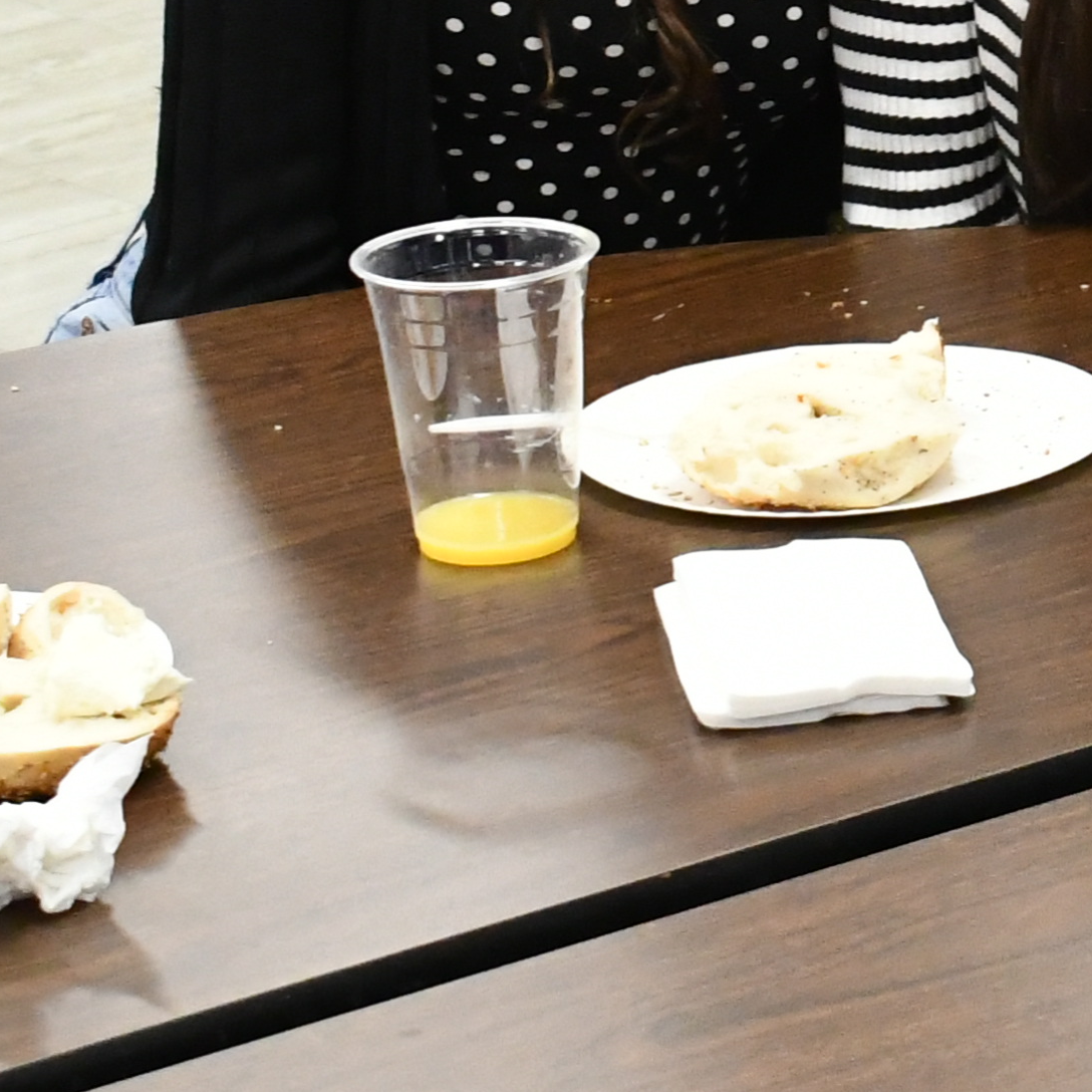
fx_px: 6674
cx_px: 1708
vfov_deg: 9.3
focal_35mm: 187
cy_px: 92
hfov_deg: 9.1
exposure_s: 1/160
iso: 4000
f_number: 6.3
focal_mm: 29
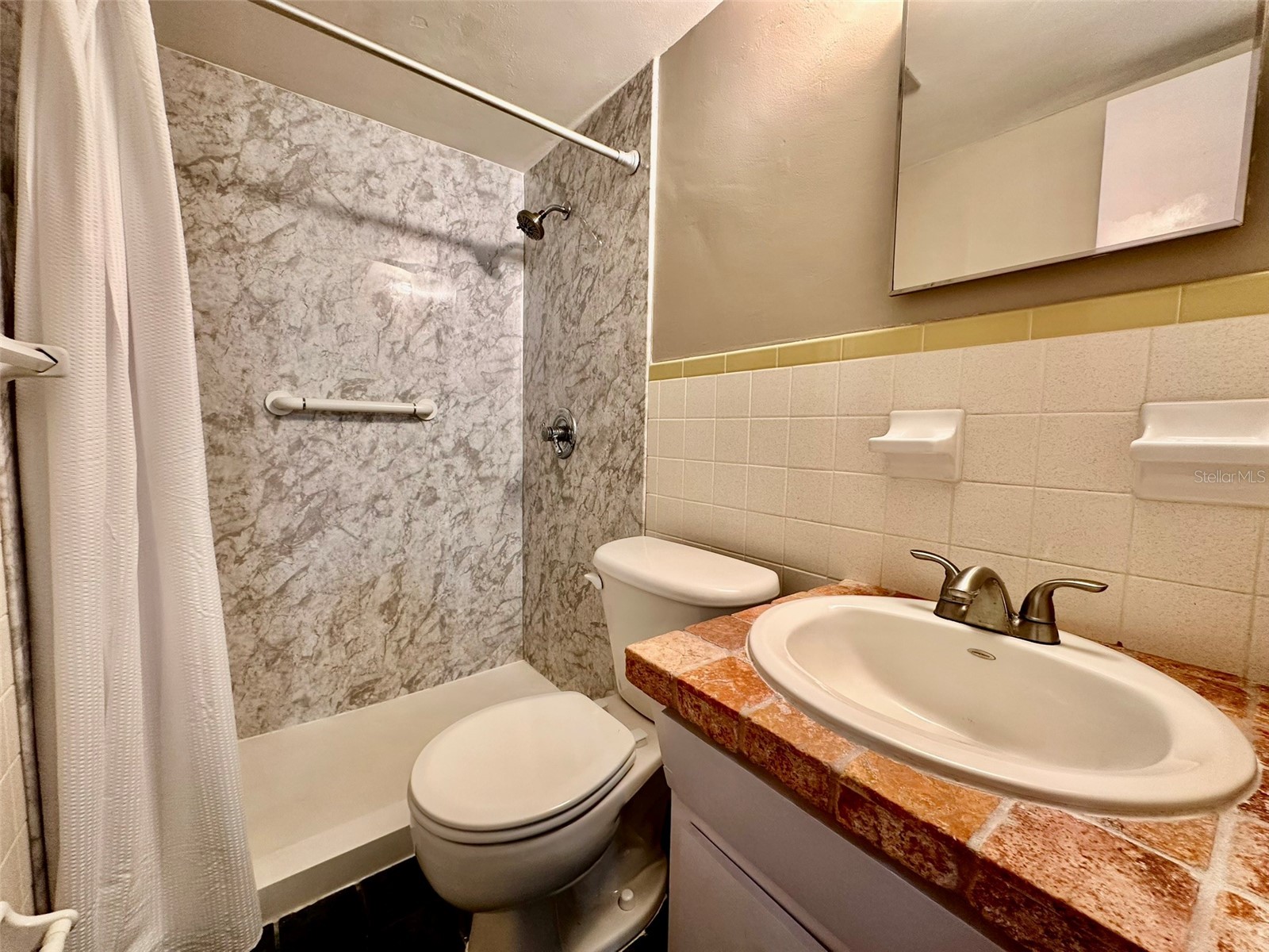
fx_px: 513
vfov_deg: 85.7
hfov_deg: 102.1
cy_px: 476
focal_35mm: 14
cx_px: 634
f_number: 2.2
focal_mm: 2.22
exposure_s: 1/60
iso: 160
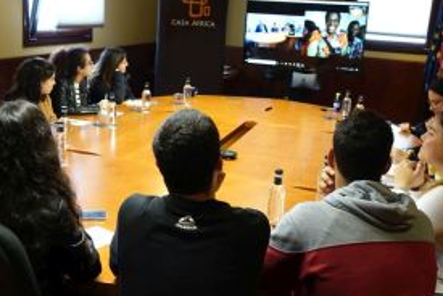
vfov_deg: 32.0
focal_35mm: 42
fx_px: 517
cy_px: 136
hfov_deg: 46.2
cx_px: 193
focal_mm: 11.13
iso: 640
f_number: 2.8
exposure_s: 1/40
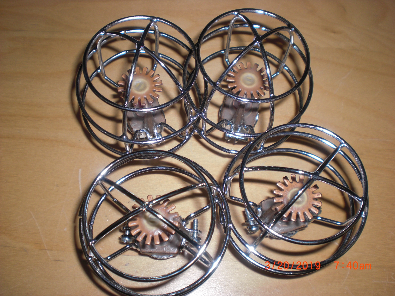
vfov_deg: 37.7
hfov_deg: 49.0
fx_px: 434
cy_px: 148
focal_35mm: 38
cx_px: 198
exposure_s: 1/60
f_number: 3.1
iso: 64
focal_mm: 6.3
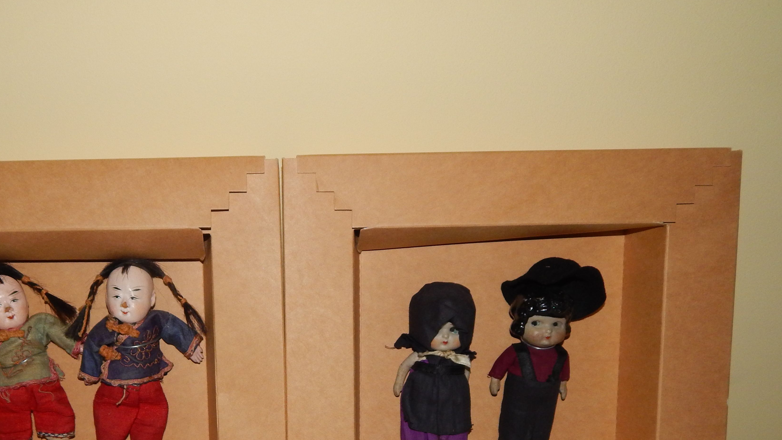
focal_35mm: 38
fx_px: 788
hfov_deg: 51.9
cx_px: 270
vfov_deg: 29.8
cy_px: 404
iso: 200
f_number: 6.1
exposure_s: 1/30
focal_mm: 4.5
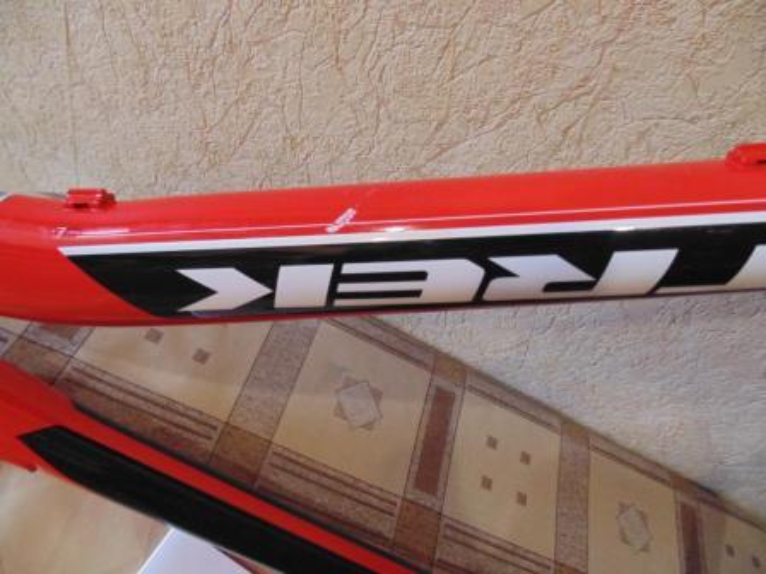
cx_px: 383
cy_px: 287
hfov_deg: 76.4
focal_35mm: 22
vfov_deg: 61.1
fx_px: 487
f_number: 3.1
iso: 400
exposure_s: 1/15
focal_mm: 4
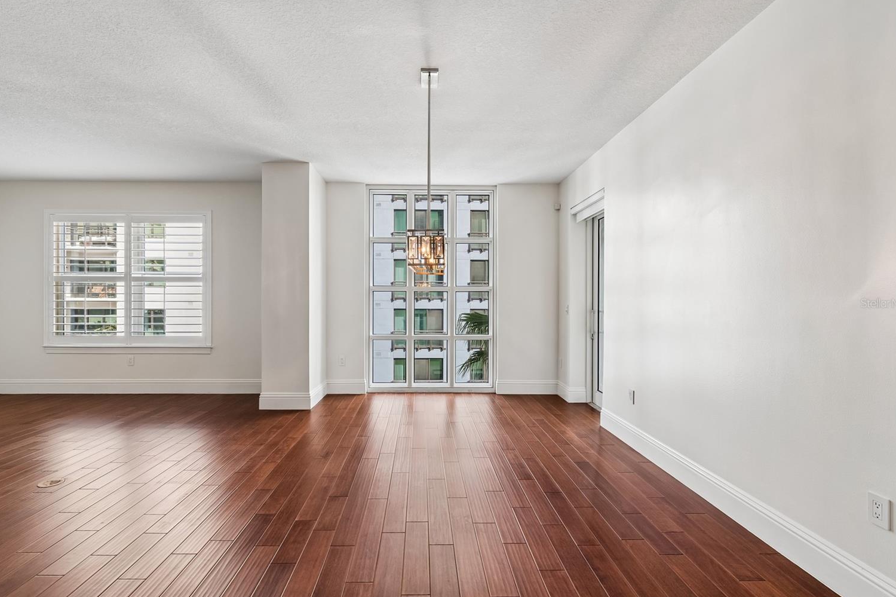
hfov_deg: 96.7
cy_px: 303
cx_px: 436
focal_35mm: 16
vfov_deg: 73.7
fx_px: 398
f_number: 7.1
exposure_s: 1/40
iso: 100
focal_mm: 10
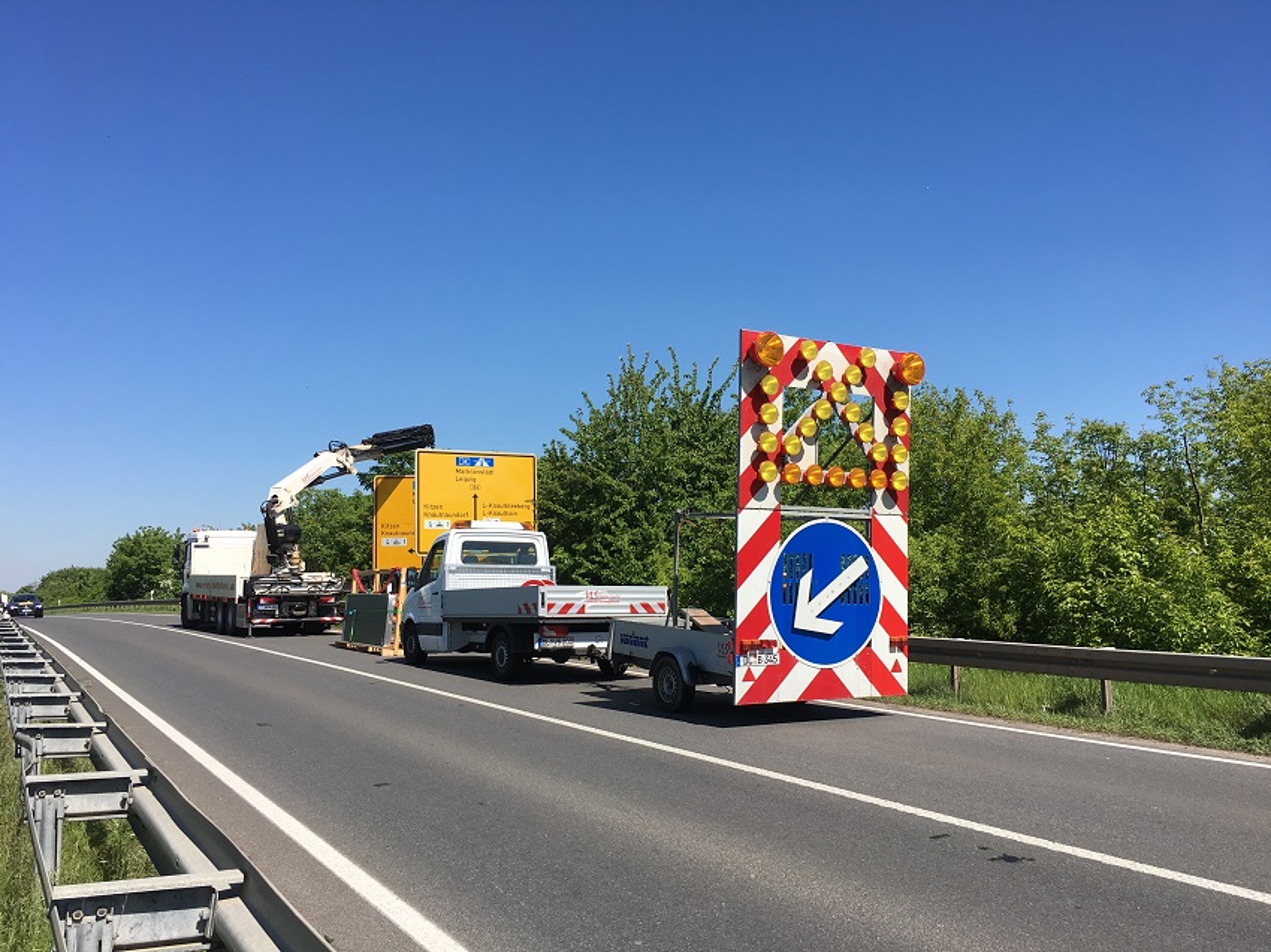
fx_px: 1064
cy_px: 476
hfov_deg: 61.7
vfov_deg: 48.2
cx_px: 636
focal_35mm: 29
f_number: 2.2
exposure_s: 1/1637
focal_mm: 4.15
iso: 25
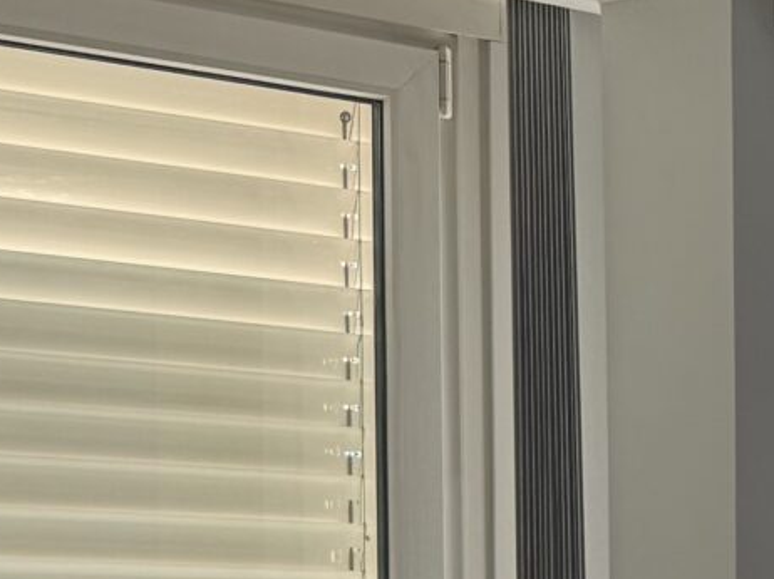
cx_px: 1369
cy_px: 870
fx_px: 2972
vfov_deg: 10.7
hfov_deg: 13.4
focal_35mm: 133
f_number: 1.78
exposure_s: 1/147
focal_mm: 6.76
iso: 64
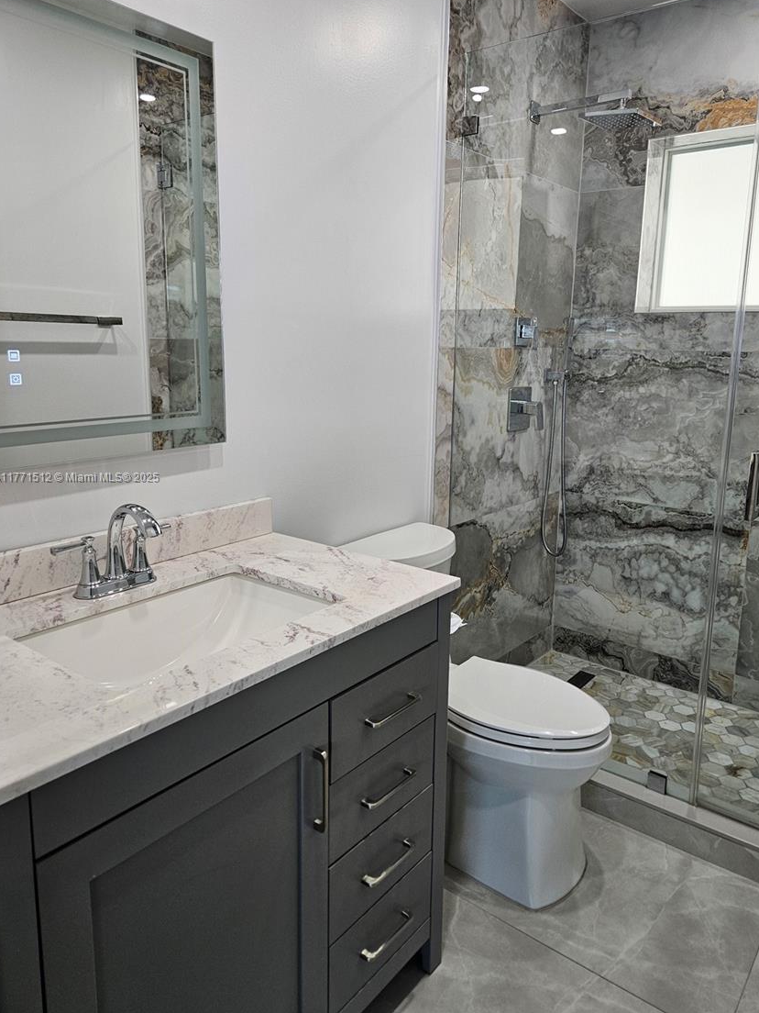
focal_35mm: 25
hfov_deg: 54.8
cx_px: 403
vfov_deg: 69.3
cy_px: 478
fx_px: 731
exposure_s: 1/120
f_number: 1.8
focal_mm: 5.4
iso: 125
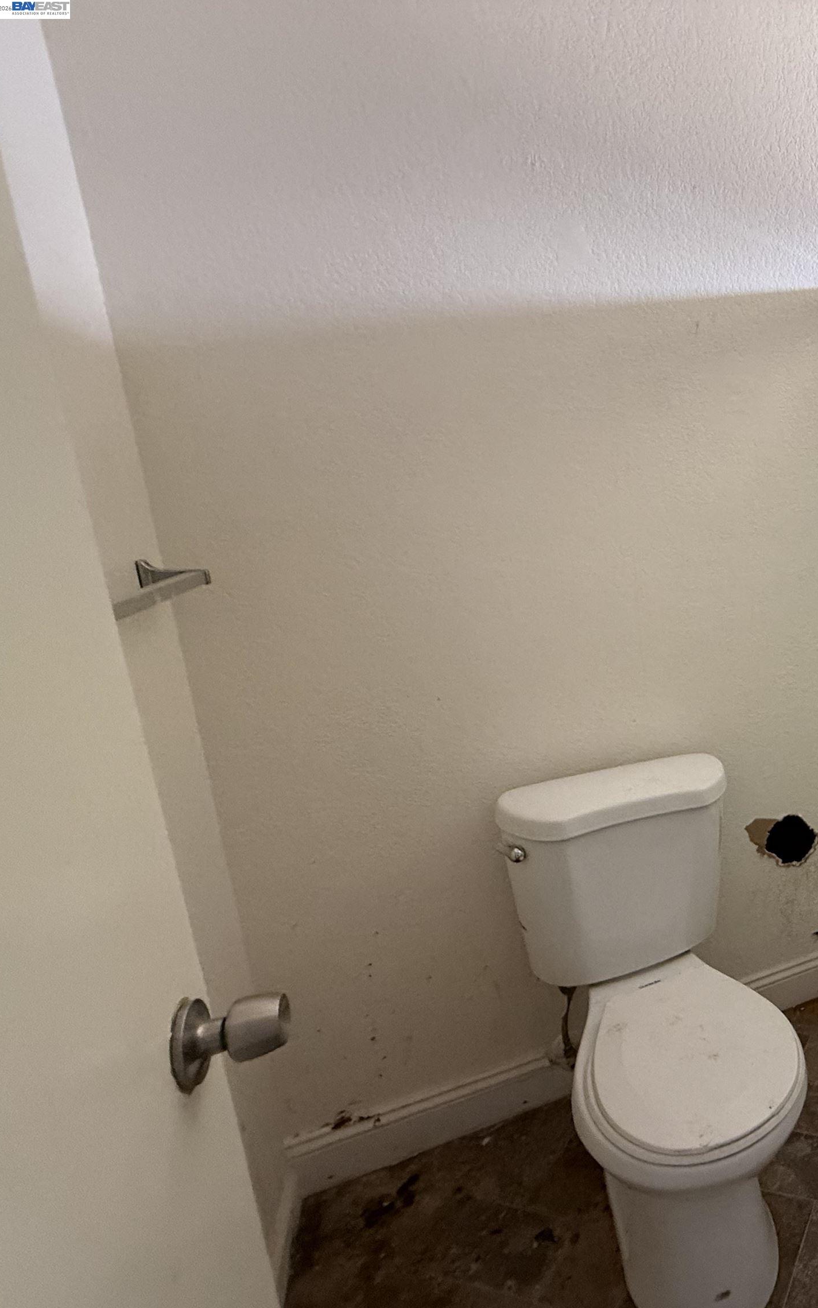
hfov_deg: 46.3
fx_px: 713
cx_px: 875
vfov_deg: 85.1
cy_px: 657
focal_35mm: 20
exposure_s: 1/62
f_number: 2.2
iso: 320
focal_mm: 2.22
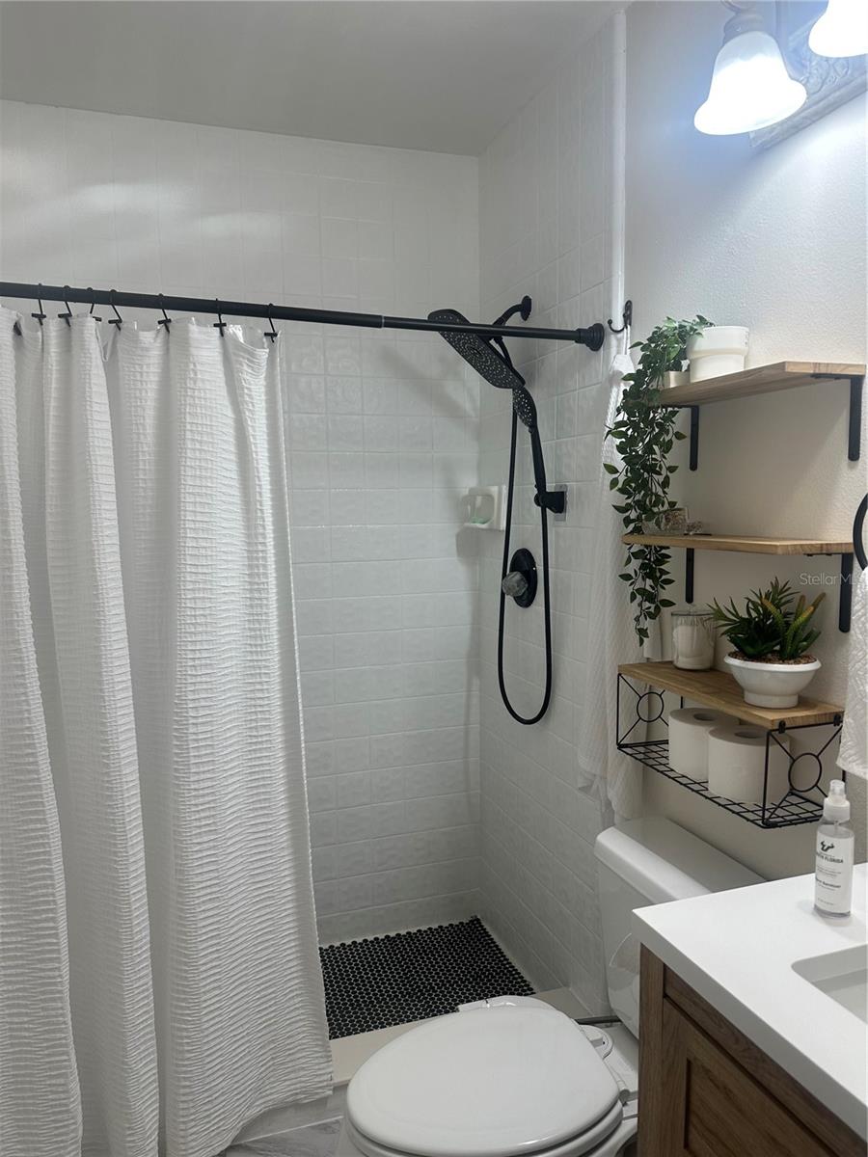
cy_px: 578
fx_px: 802
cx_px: 434
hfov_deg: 56.8
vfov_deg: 71.6
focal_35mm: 24
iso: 80
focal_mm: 6.86
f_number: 1.78
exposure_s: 1/120
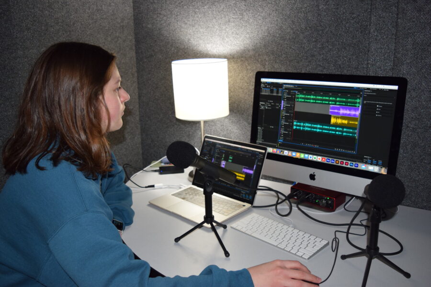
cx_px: 216
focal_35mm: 32
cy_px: 144
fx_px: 377
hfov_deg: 59.5
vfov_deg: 41.7
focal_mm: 21
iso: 800
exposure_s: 1/80
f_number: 4.5
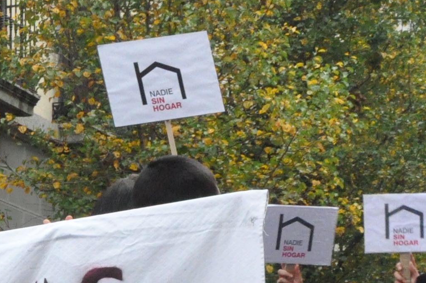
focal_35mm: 215
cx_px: -346
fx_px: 2542
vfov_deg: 6.3
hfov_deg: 9.1
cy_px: 363
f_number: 16
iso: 2500
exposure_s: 1/250
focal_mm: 34
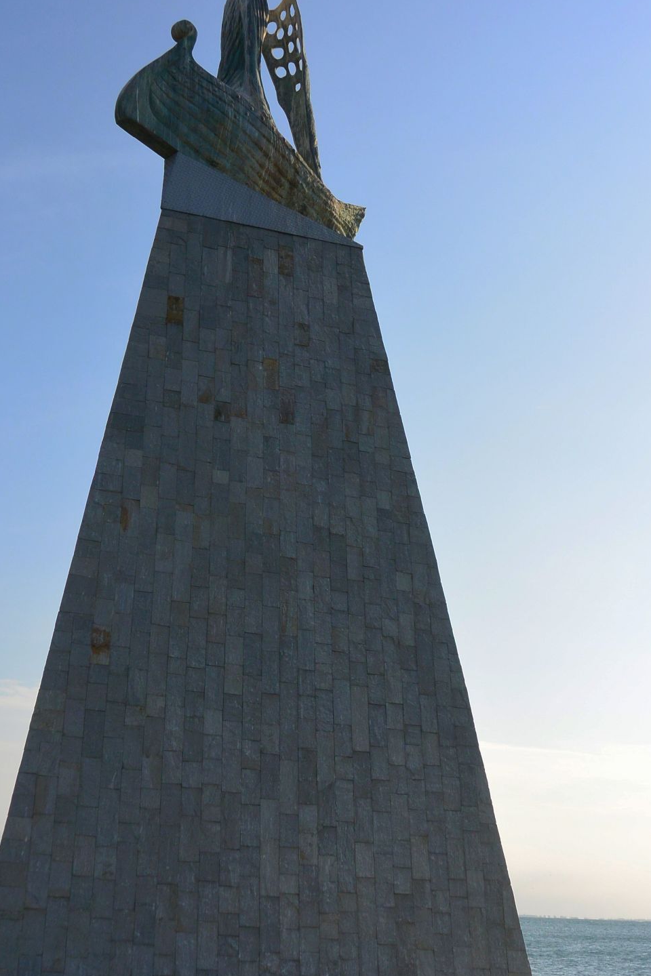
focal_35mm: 40
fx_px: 1085
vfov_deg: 48.3
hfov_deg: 33.2
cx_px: 237
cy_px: 415
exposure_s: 1/1250
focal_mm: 11.4
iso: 160
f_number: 5
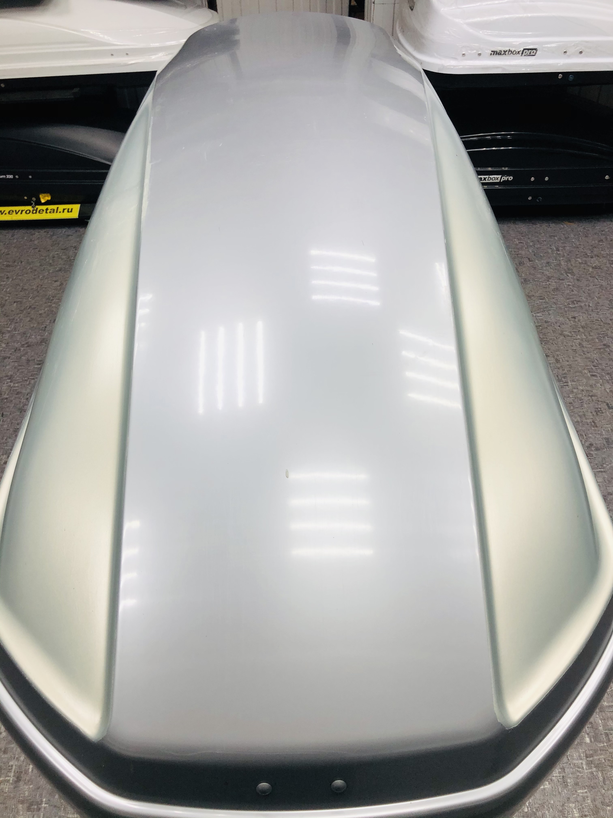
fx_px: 661
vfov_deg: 63.4
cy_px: 409
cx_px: 306
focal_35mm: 28
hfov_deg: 49.7
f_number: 1.8
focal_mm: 3.99
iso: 32
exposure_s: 1/100
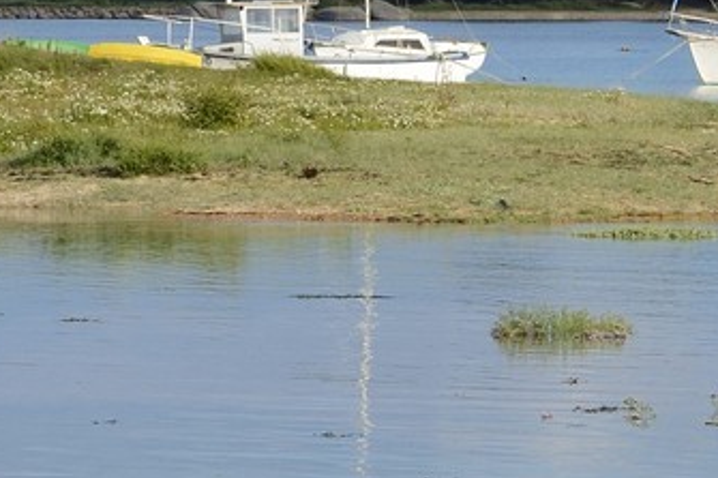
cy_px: 354
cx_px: 1685
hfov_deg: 5.9
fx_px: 6658
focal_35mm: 334
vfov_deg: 4.1
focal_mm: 70
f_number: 11
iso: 200
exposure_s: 1/250
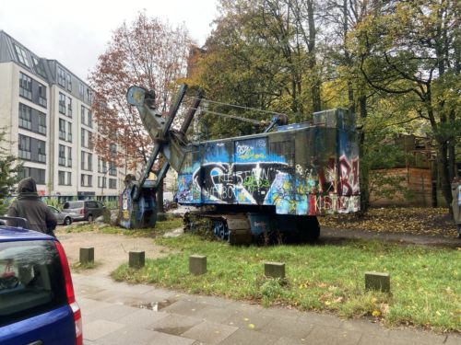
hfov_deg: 67.3
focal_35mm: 26
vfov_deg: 53.1
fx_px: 346
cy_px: 172
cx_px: 230
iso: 64
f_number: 1.8
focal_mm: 4.25
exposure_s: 1/122
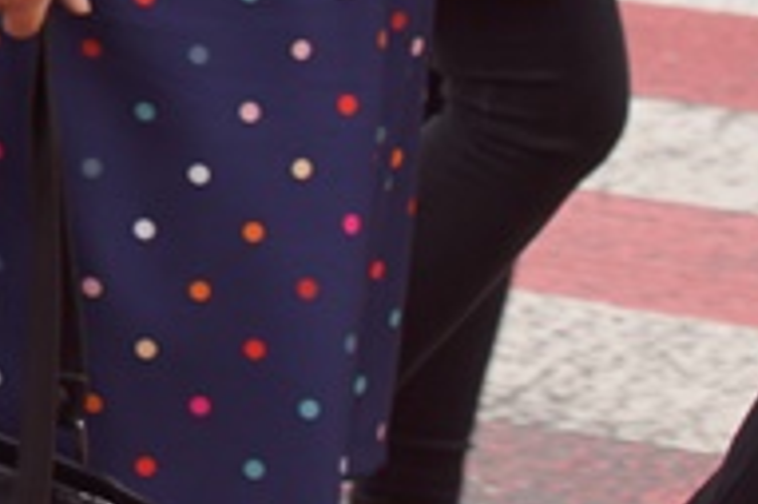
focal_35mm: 393
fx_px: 8268
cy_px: -613
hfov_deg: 5.2
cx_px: -758
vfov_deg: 3.5
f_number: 5
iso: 100
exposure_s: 1/160
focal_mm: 50
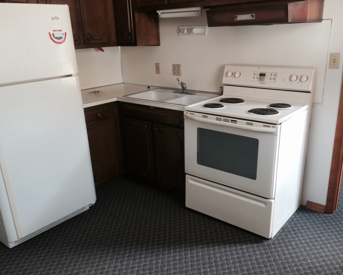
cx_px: 175
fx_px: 325
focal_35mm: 32
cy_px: 141
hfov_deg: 55.7
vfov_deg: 45.8
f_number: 2.2
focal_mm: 4.12
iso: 125
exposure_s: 1/30
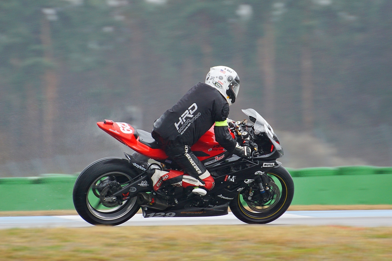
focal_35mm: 450
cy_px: 130
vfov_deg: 3.1
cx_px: 196
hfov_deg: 4.6
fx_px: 4899
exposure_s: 1/250
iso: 200
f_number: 6.3
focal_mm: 300
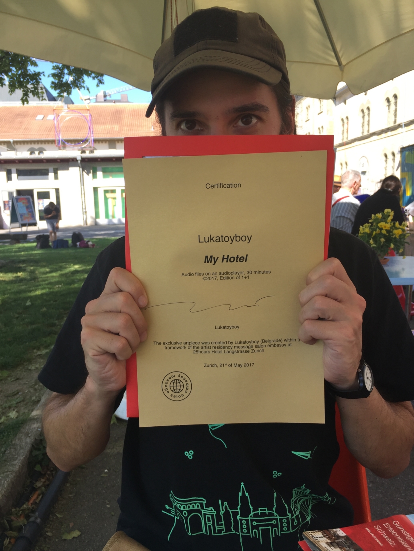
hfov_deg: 48.2
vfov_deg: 61.7
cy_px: 276
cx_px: 207
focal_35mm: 29
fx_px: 462
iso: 32
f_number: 2.2
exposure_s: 1/425
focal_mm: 4.15
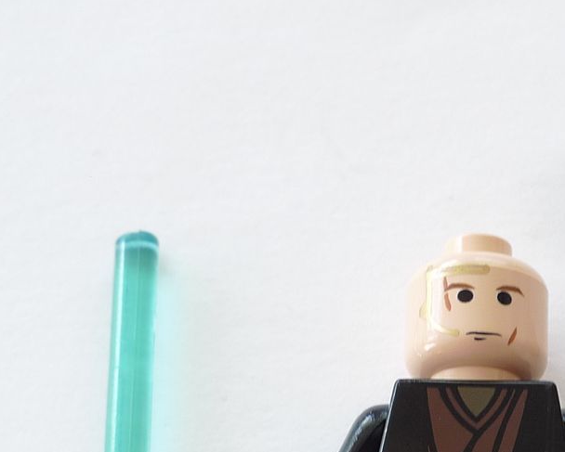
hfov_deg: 15.9
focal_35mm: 120
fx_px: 2008
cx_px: 471
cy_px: 633
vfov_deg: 12.4
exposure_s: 1/25
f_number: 3.2
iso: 80
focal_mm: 8.8
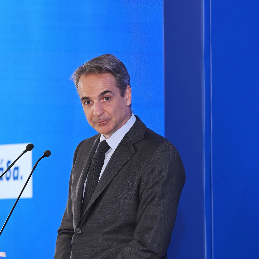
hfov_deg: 3.3
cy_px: 130
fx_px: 4470
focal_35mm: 528
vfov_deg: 3.3
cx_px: 46
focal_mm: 350
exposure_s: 1/80
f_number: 6
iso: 800
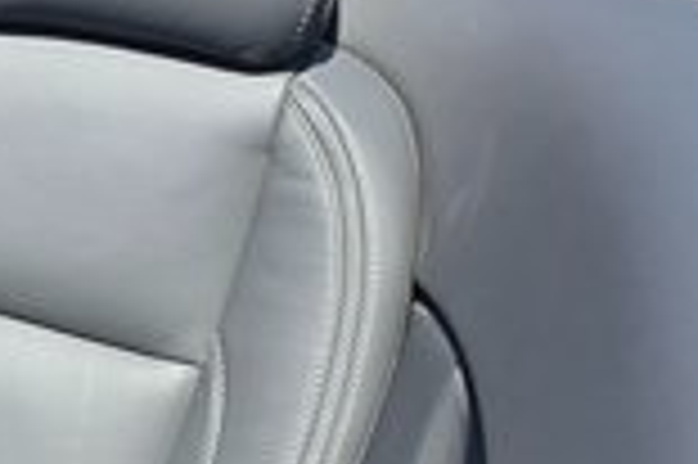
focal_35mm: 56
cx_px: -387
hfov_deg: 25.4
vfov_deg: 21.2
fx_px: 1085
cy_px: 649
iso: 40
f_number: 1.9
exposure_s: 1/892
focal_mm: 2.2
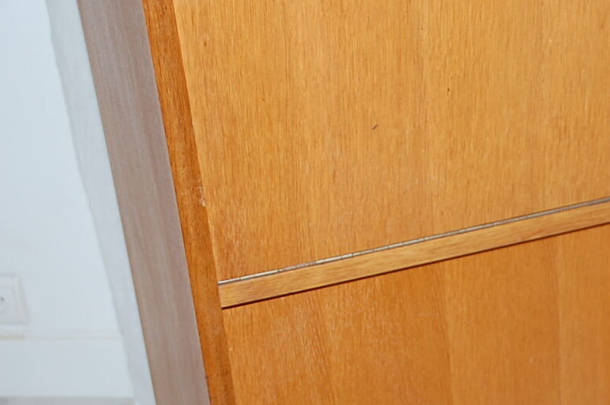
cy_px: 348
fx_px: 1558
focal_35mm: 92
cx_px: 576
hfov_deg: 21.5
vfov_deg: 14.7
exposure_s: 1/60
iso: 400
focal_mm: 32
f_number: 4.2
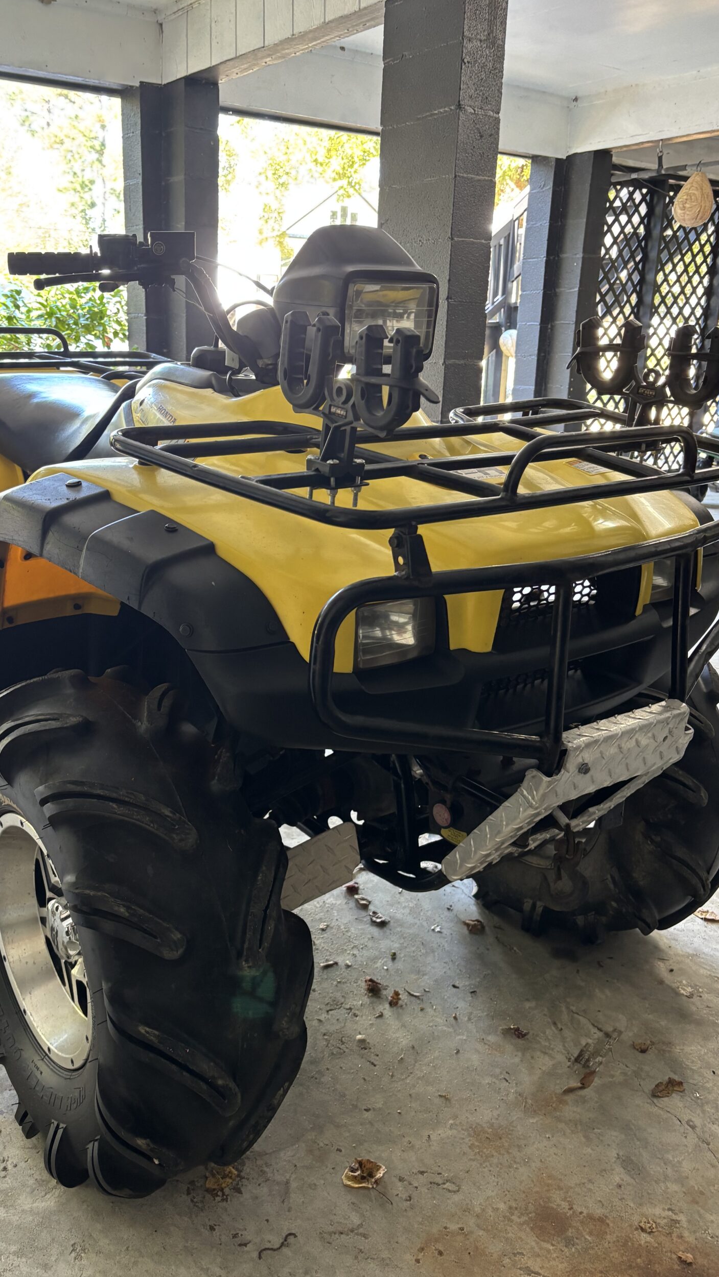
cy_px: 642
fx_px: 983
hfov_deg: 39.8
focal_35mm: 29
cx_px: 253
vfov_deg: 66.1
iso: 200
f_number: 1.6
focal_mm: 5.96
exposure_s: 1/60
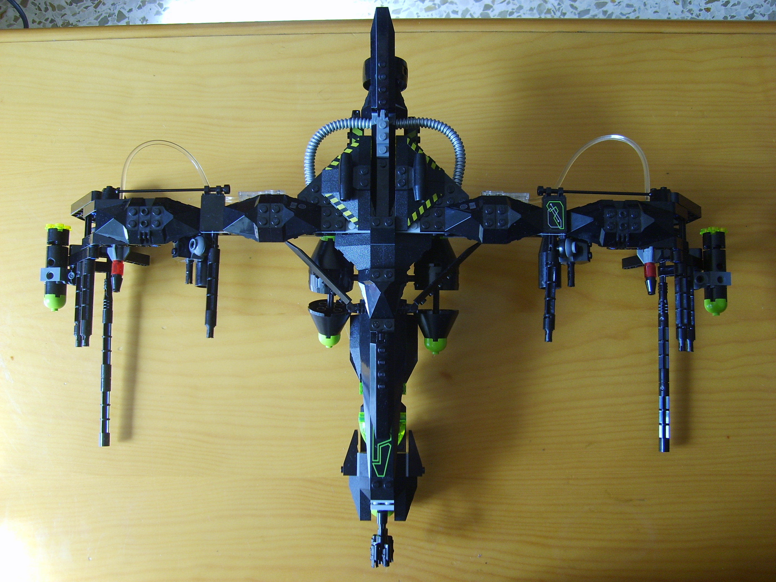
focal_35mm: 35
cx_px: 388
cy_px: 291
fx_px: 785
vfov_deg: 40.7
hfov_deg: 52.6
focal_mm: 5.8
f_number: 2.8
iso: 59
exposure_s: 1/30
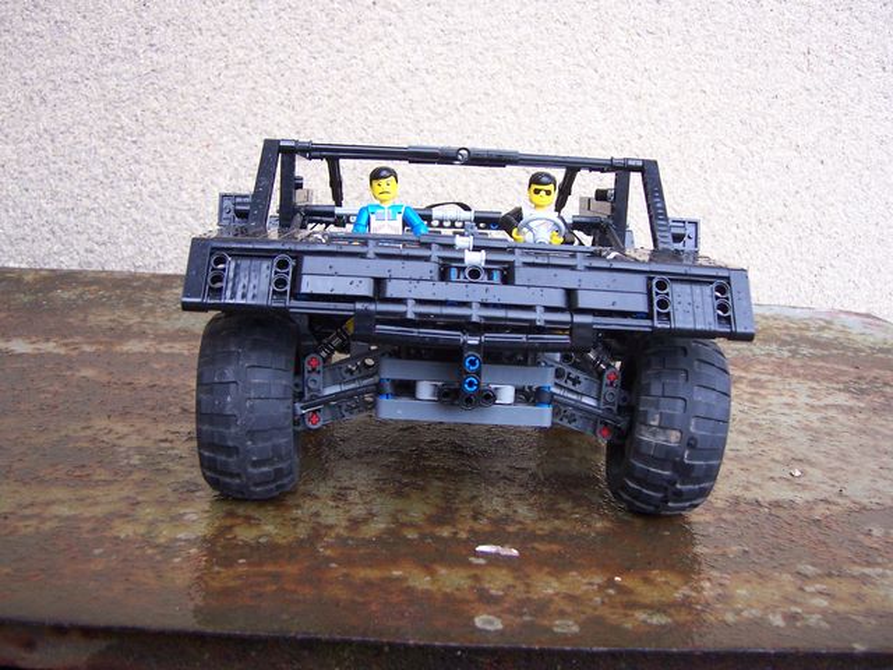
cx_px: 446
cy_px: 335
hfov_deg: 51.4
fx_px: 929
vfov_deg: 39.7
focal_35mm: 36
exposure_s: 1/30
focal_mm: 6
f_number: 3
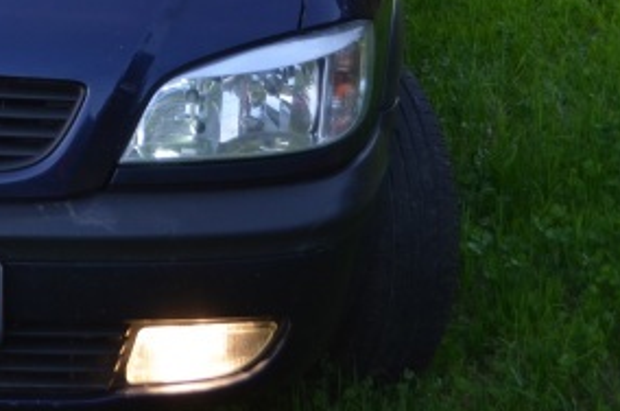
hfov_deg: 18.1
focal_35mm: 110
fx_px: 1890
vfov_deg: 12.1
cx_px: -20
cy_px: -111
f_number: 4.5
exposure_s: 1/80
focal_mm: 26
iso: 400
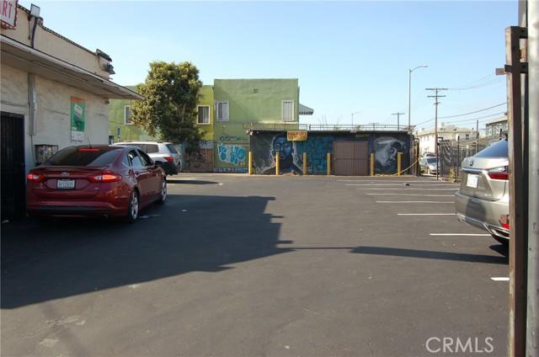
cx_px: 270
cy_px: 178
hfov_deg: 57.3
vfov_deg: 39.8
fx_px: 493
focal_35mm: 33
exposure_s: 1/200
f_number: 7.1
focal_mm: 22
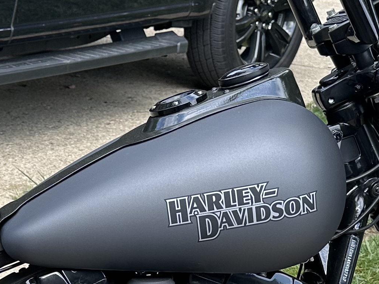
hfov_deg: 20.2
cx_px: 28
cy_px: 341
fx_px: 1040
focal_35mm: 95
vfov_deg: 15.0
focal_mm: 6.86
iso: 80
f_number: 1.78
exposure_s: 1/836
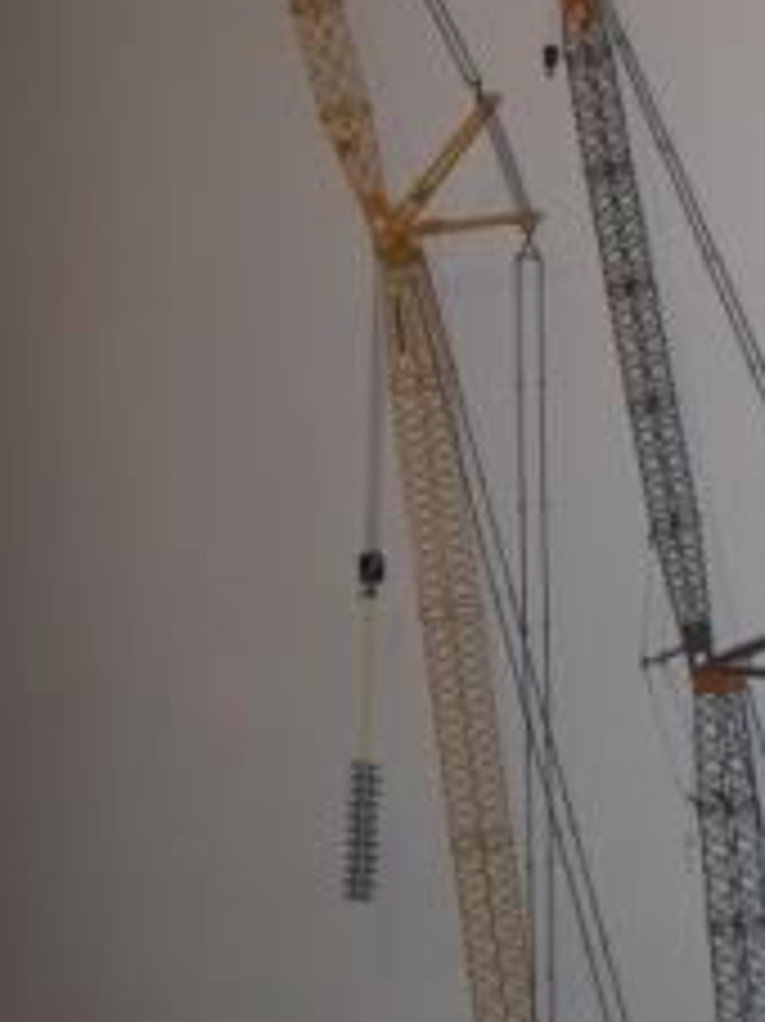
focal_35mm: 77
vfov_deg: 25.3
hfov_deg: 19.0
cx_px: 567
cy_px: 477
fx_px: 2271
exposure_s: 1/45
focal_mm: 6.6
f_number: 3.5
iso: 100
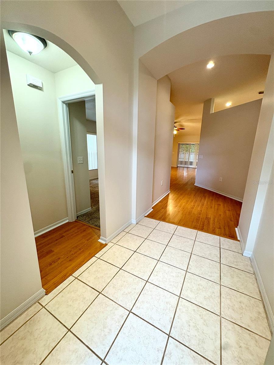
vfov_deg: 102.1
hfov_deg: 85.7
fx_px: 148
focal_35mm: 14
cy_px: 182
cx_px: 137
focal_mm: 2.22
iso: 160
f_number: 2.2
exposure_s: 1/60
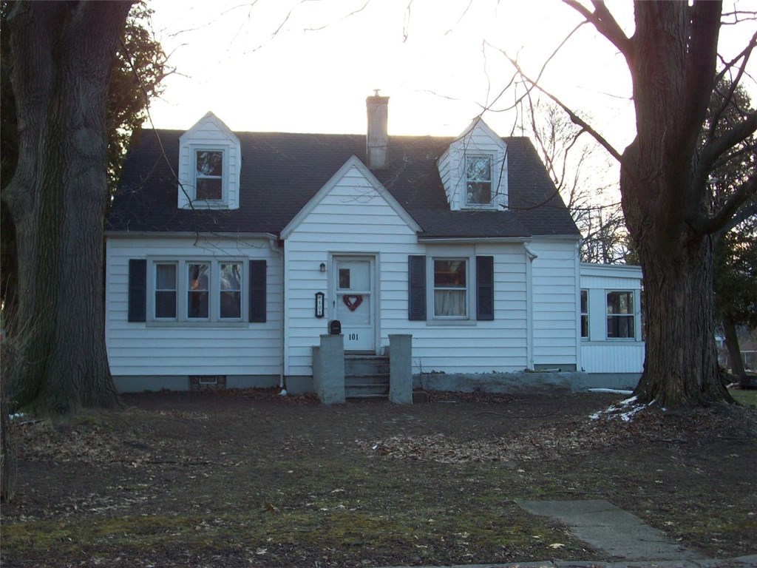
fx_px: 918
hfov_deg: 44.8
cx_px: 378
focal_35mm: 42
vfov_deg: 34.3
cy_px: 284
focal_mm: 7.1
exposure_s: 1/74
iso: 80
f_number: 3.2
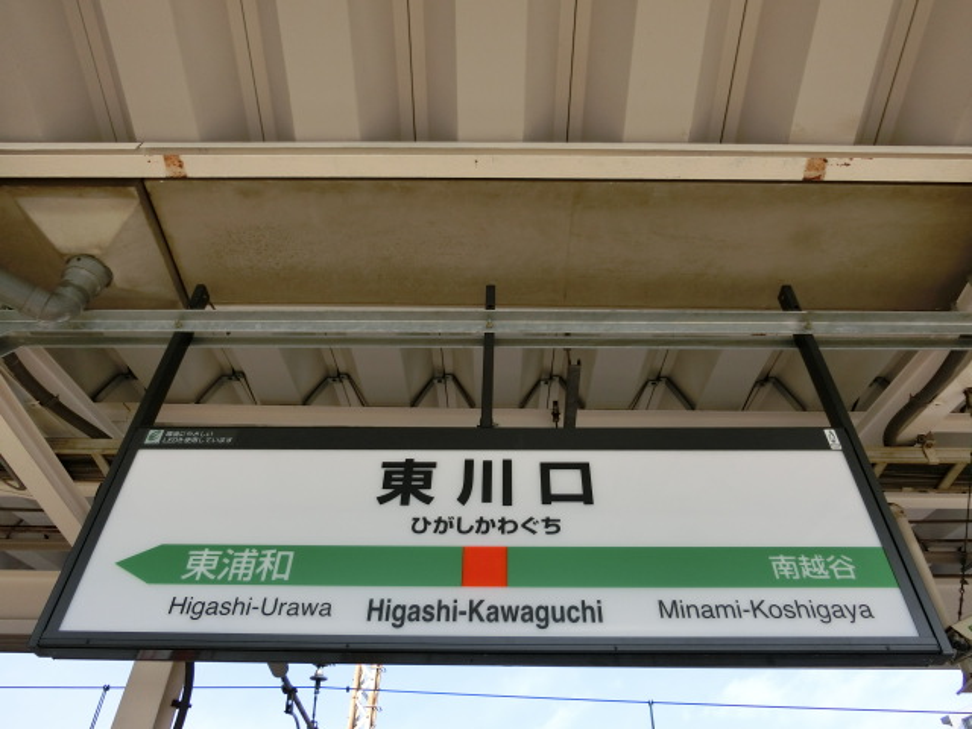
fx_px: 702
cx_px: 486
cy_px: 364
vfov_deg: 54.9
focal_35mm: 25
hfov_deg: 69.4
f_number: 3.5
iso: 80
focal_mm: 4.5
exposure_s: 1/400
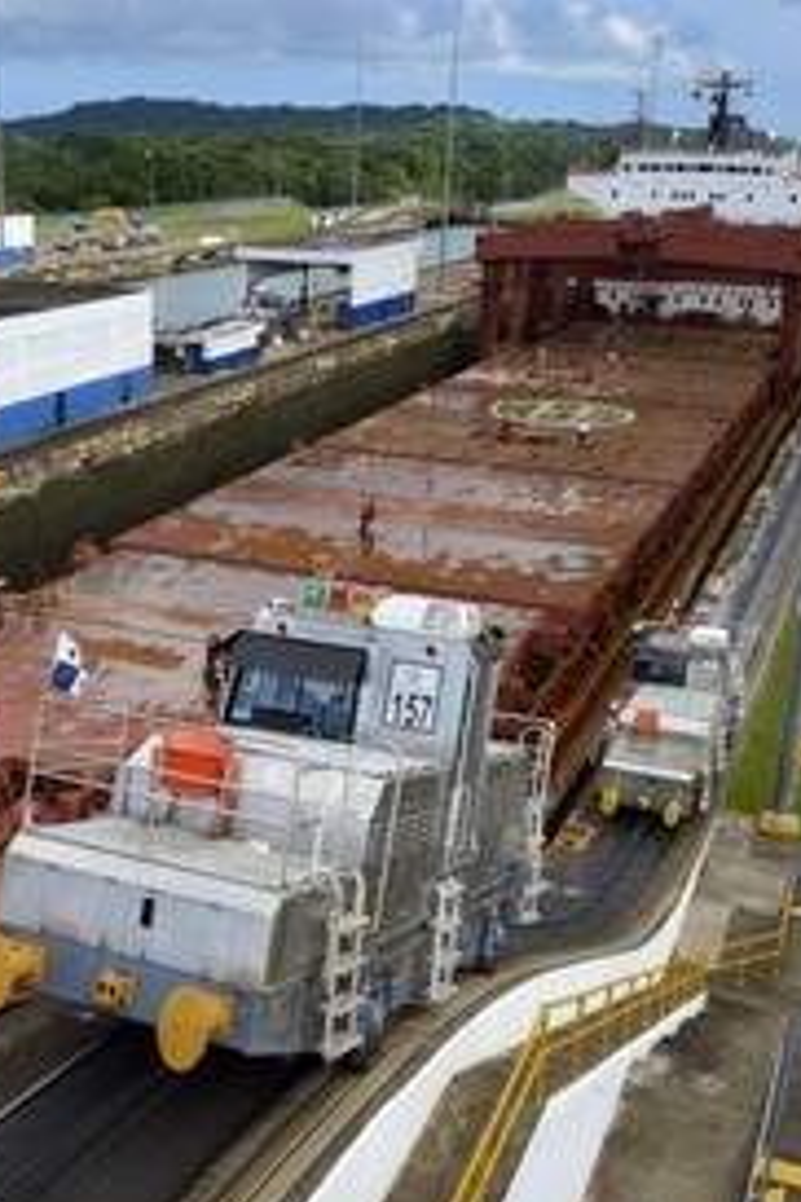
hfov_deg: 30.4
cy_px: 612
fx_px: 1435
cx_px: 154
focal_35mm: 43
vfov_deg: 45.4
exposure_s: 1/100
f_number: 18
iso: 200
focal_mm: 28
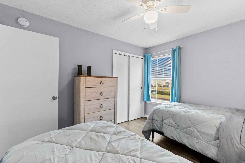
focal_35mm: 15
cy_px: 82
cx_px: 122
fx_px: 102
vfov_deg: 77.3
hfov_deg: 100.4
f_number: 4.5
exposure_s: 1/10
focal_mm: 10
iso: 100
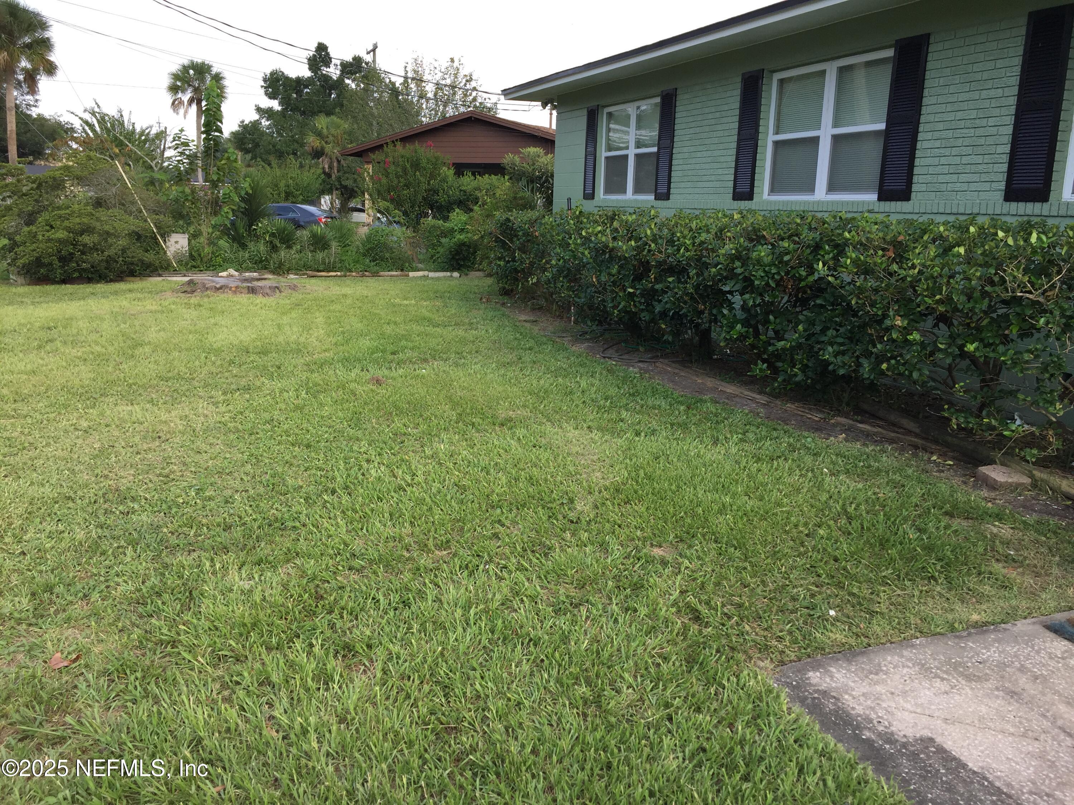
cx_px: 537
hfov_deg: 61.7
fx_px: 900
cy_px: 402
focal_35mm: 29
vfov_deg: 48.2
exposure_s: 1/434
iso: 32
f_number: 2.2
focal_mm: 4.15
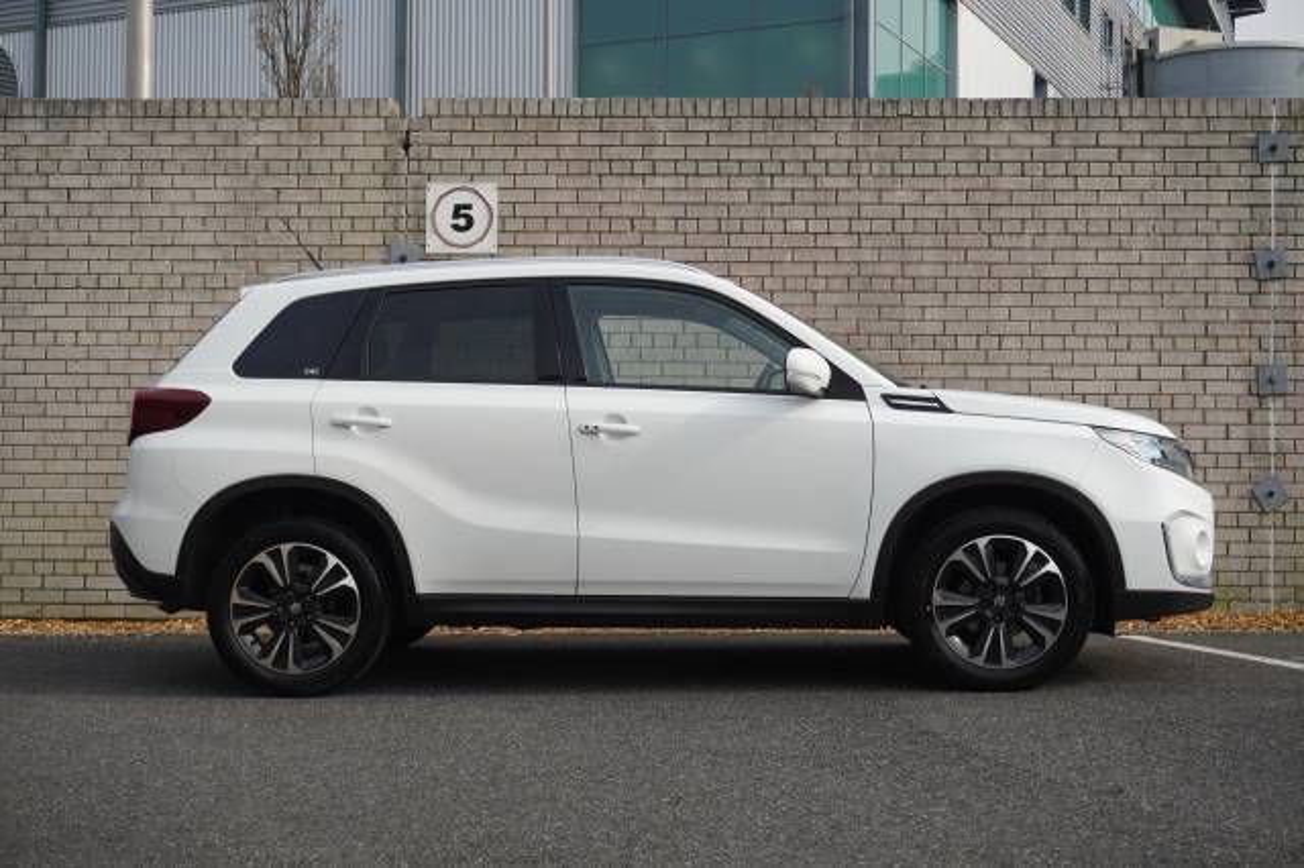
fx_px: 1792
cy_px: 434
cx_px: 652
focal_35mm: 50
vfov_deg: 27.2
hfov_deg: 40.0
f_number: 5.6
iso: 100
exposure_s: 1/200
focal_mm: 33
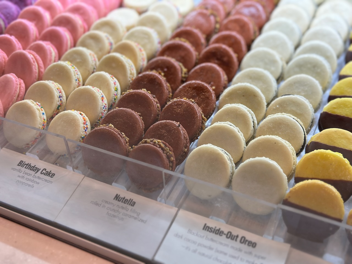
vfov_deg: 30.3
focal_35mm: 48
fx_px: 488
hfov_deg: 39.7
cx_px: 176
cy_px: 132
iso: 125
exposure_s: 1/120
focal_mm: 6.86
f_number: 1.78
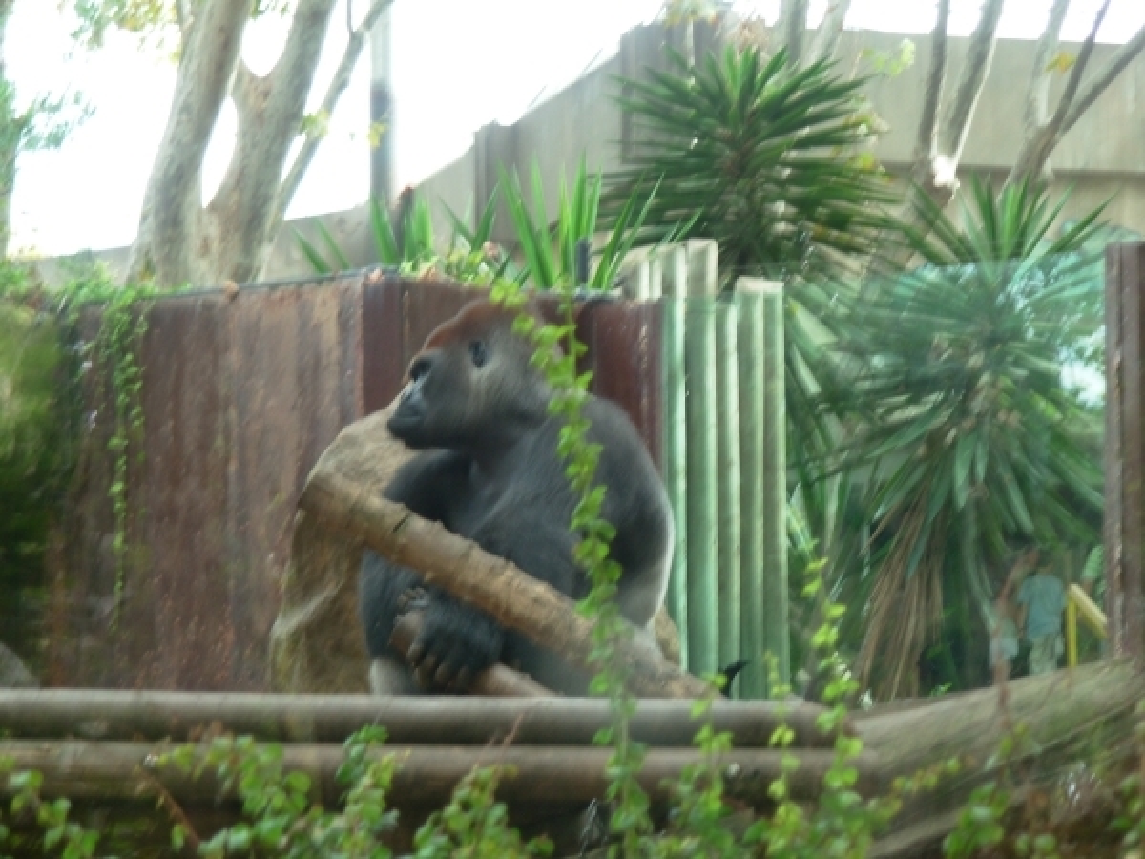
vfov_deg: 10.4
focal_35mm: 142
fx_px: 4697
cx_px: 572
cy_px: 430
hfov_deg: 13.9
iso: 50
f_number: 4.5
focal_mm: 23.5
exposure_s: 1/16
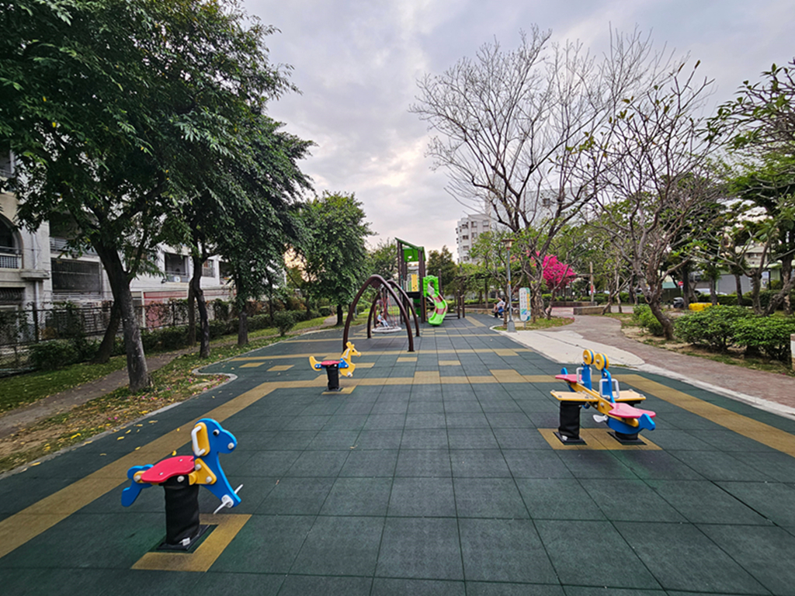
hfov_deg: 106.2
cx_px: 398
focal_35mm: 13
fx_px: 299
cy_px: 298
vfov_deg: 89.9
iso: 50
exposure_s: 1/131
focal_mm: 2.2
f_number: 2.2
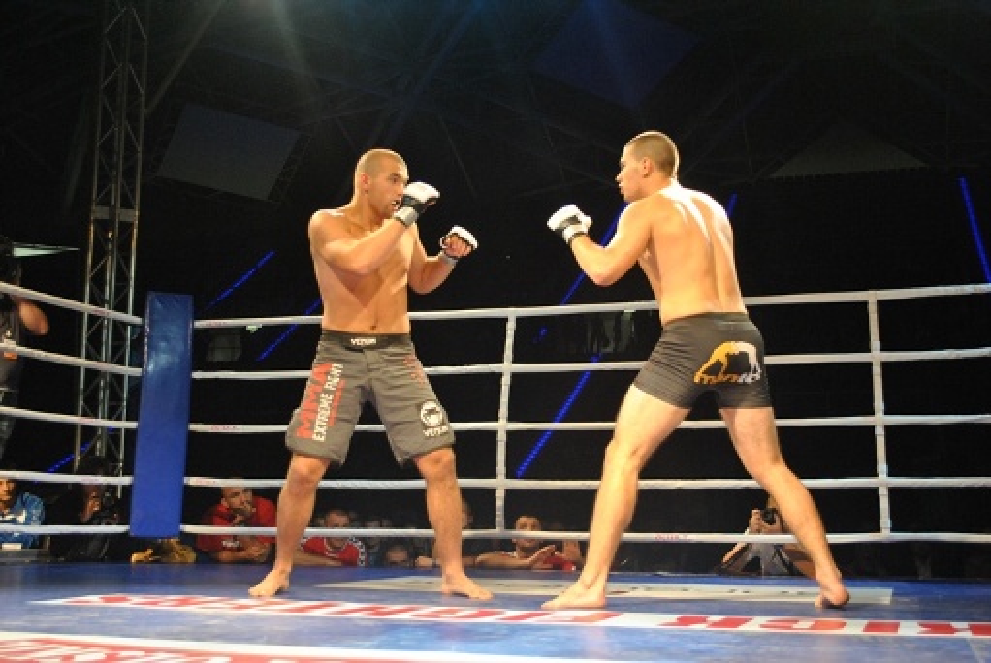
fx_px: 1199
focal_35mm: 44
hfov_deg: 44.9
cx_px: 496
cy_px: 332
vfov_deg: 30.9
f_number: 4.5
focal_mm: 29
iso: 800
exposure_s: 1/200
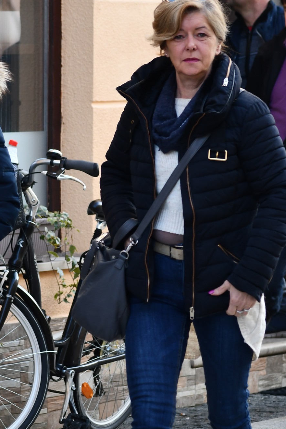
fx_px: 4517
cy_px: 261
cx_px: 77
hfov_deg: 3.6
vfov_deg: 5.4
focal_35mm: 379
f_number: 4.8
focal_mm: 120
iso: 450
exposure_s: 1/250
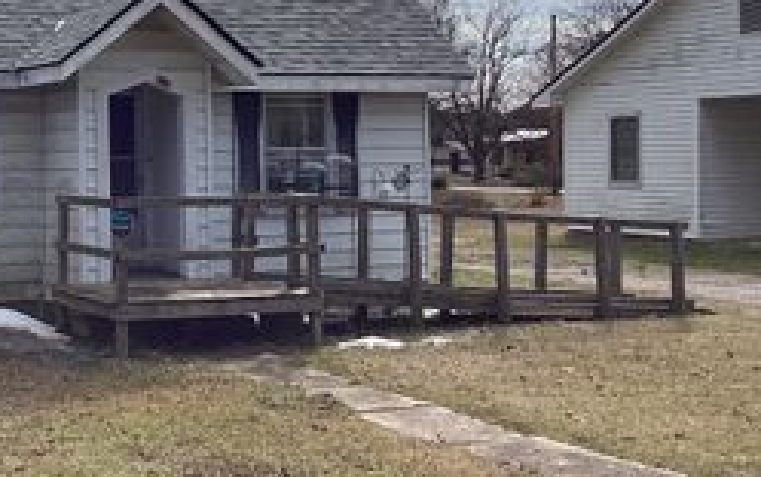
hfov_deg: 30.0
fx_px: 1370
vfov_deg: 19.6
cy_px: 124
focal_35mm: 66
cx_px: 110
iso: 25
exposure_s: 1/2262
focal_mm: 3.3
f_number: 2.4
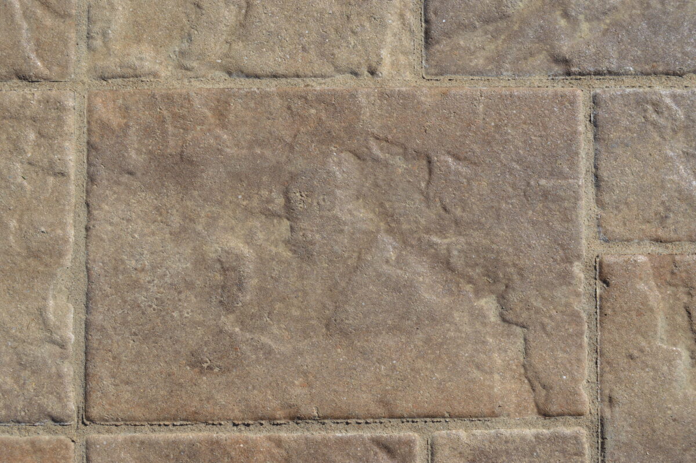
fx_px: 869
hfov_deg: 43.6
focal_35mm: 45
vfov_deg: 29.8
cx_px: 348
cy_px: 232
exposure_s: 1/200
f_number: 8
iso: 100
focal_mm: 30
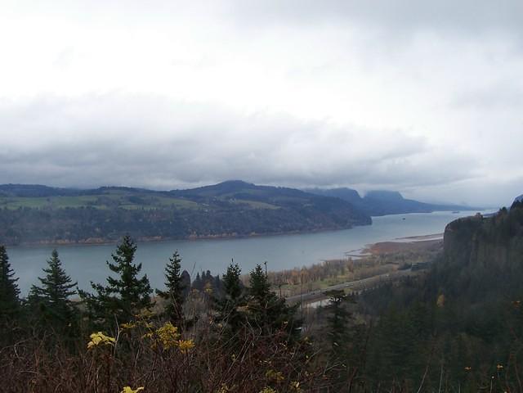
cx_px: 262
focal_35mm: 37
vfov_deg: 38.7
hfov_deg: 50.1
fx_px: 559
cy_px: 196
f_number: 5.6
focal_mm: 5.6
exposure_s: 1/125
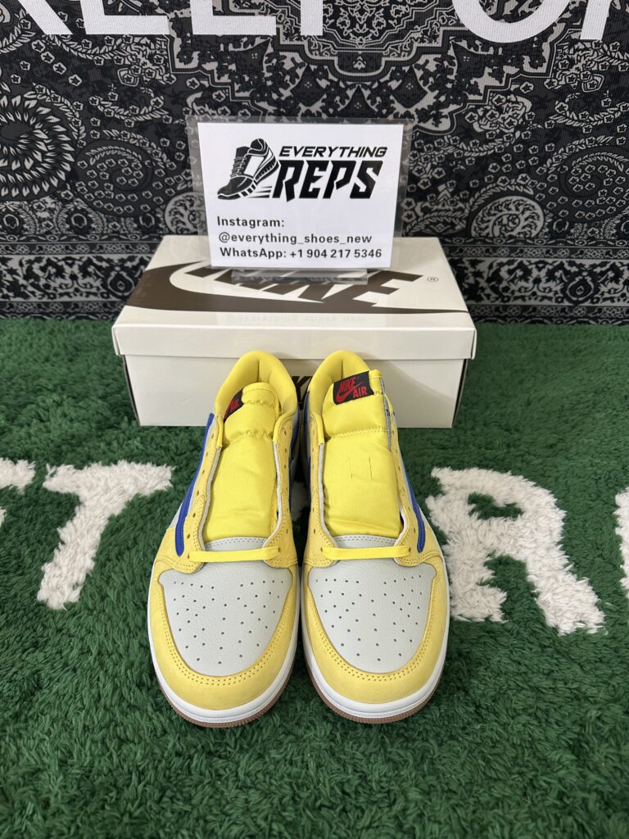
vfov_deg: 71.6
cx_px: 314
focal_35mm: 24
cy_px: 420
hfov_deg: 56.8
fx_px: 581
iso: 125
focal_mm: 6.86
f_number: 1.78
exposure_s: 1/50
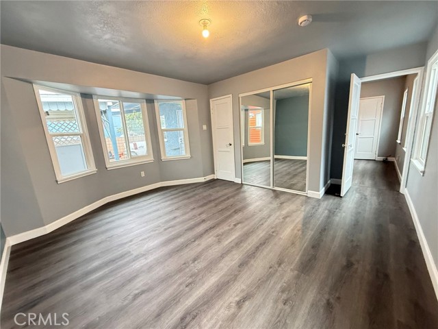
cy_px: 164
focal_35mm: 14
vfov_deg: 85.7
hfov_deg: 102.1
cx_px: 219
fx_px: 177
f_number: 2.2
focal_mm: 2.22
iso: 500
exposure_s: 1/60
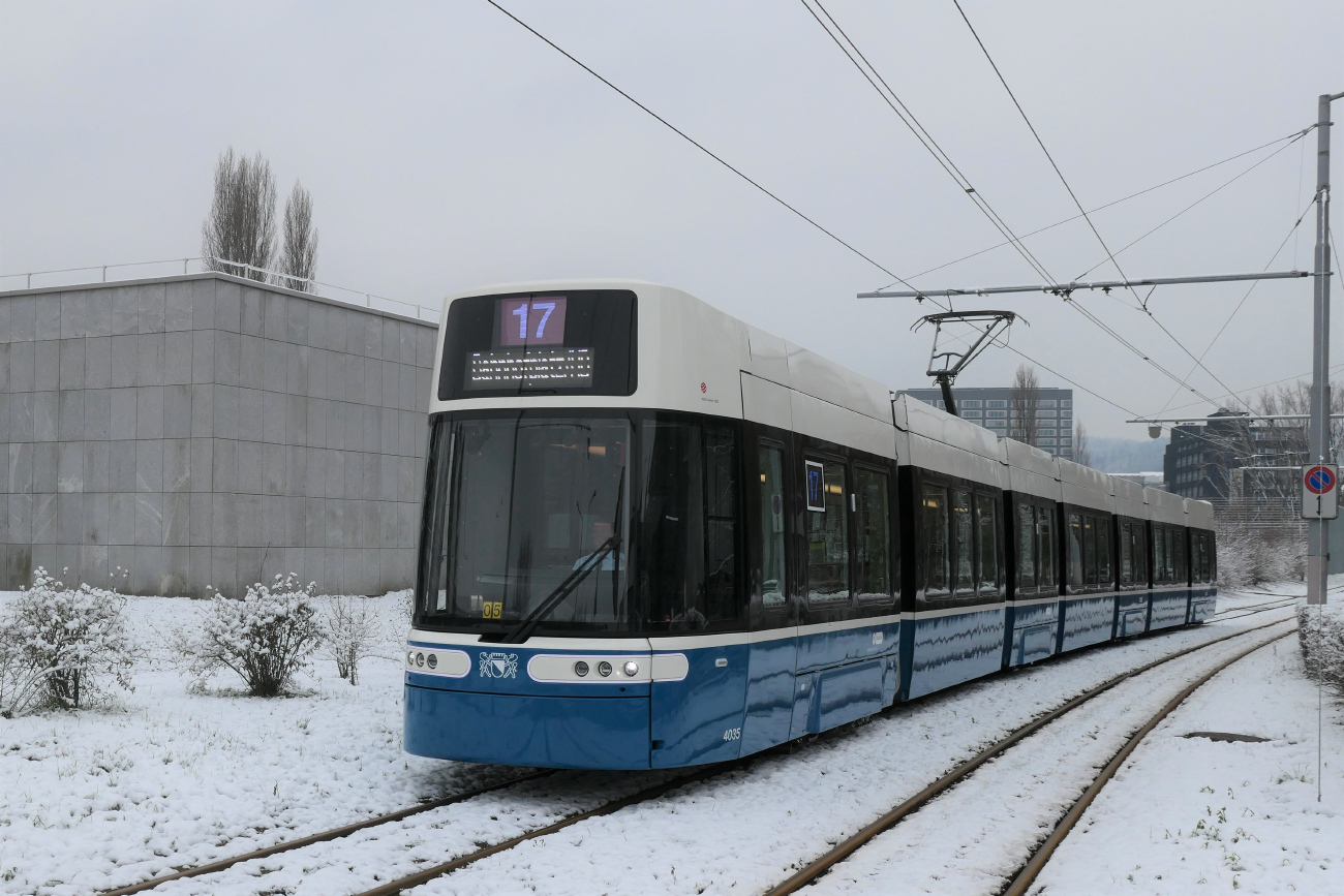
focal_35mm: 33
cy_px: 448
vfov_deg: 40.0
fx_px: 1232
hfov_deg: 57.2
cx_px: 672
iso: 200
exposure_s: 1/800
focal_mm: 12.2
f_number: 4.5
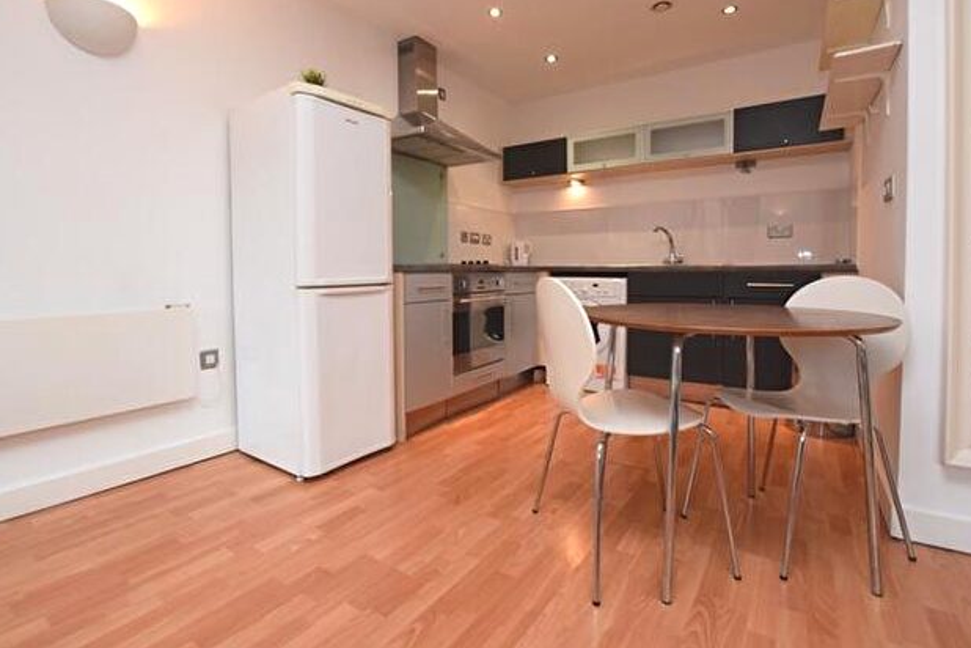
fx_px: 458
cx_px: 449
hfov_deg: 93.1
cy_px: 287
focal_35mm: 17
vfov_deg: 70.2
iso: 800
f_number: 5
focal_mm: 10
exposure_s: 1/100
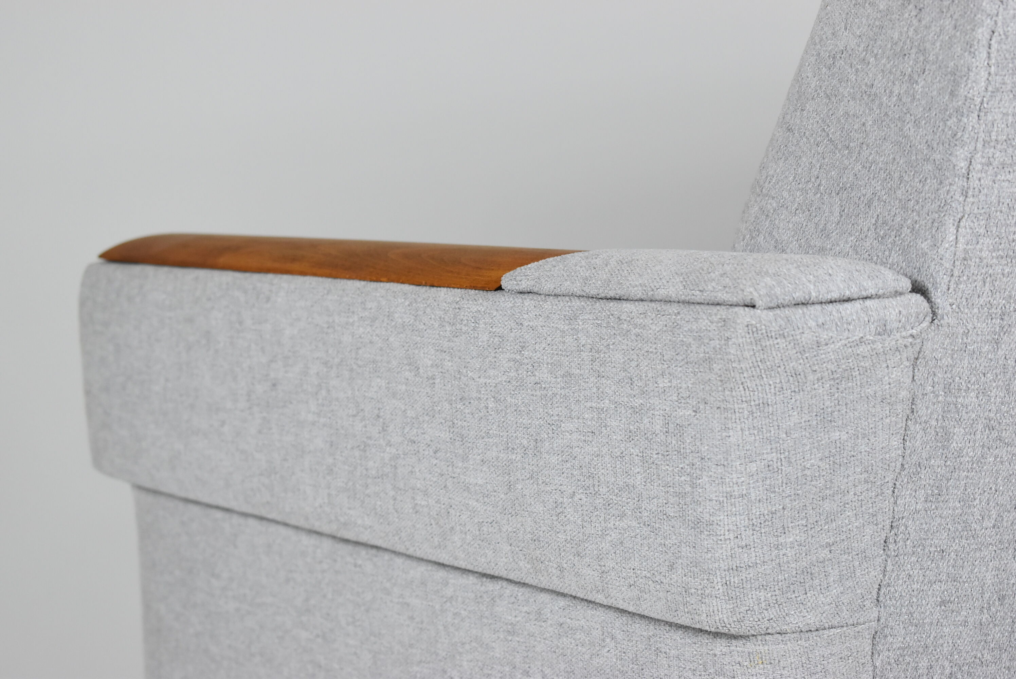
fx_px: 2330
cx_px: 508
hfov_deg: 24.6
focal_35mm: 82
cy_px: 340
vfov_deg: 16.6
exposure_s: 1/125
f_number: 5.6
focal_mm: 55
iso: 1000
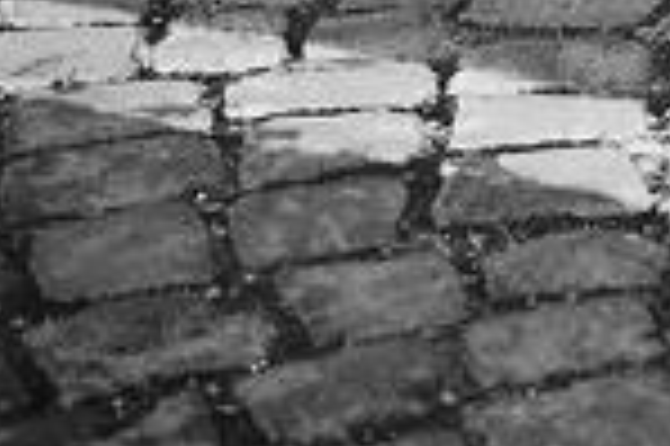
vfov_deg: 8.0
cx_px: 1133
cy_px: -374
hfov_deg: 11.7
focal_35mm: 165
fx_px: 3067
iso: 160
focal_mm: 27
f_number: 4
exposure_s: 1/250
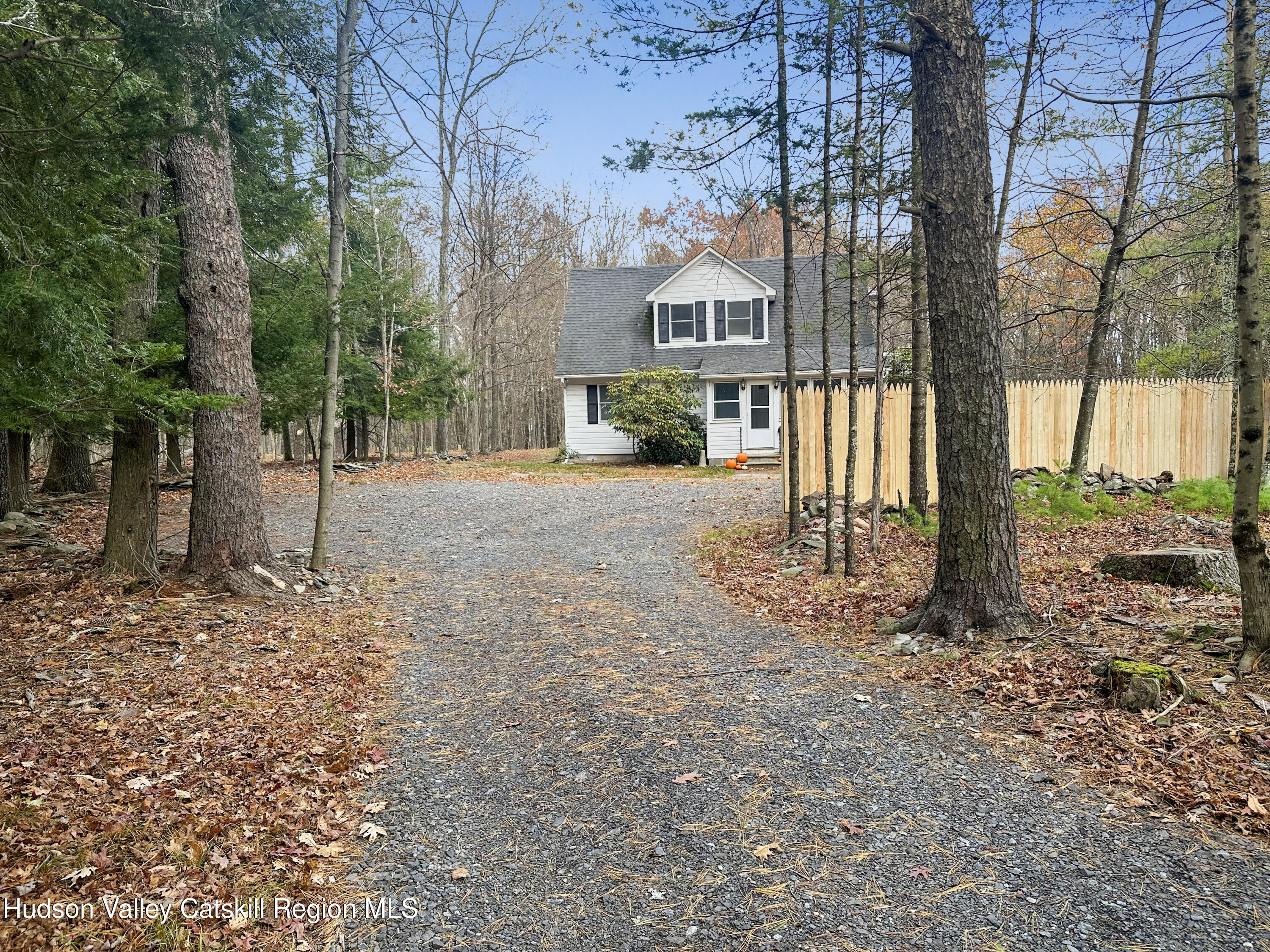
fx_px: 881
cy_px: 476
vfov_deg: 56.8
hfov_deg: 71.6
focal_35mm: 24
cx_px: 635
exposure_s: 1/323
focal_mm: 6.86
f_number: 1.78
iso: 80
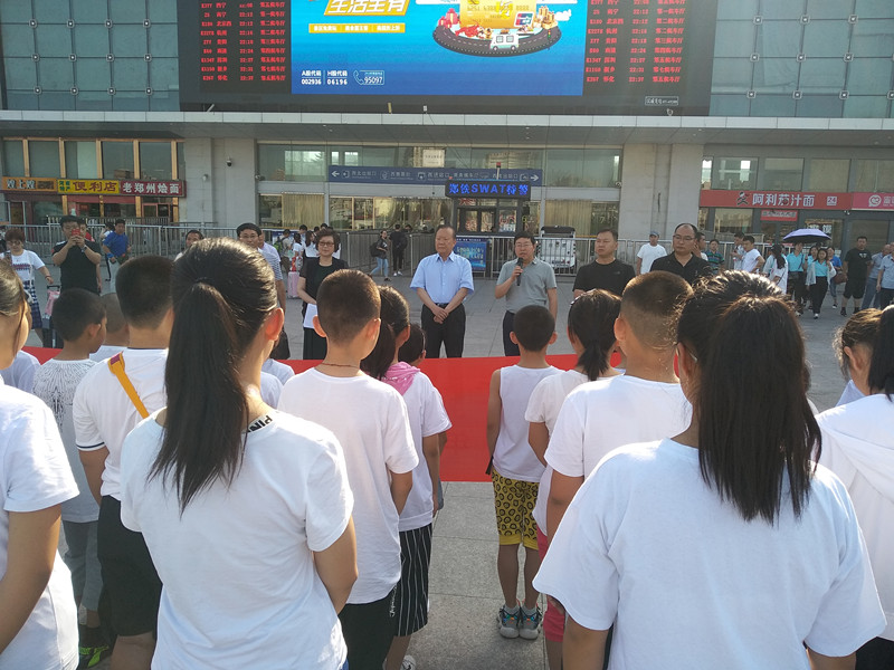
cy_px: 335
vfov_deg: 53.1
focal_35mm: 26
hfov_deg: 67.3
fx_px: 671
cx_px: 447
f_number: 2.2
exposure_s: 1/462
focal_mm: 3.82
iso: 125
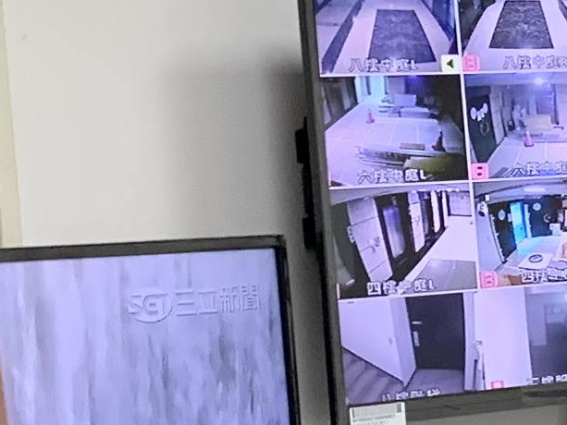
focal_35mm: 171
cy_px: 209
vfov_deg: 8.7
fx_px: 2801
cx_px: 653
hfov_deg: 11.4
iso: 125
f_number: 1.8
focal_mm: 4.25
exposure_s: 1/60
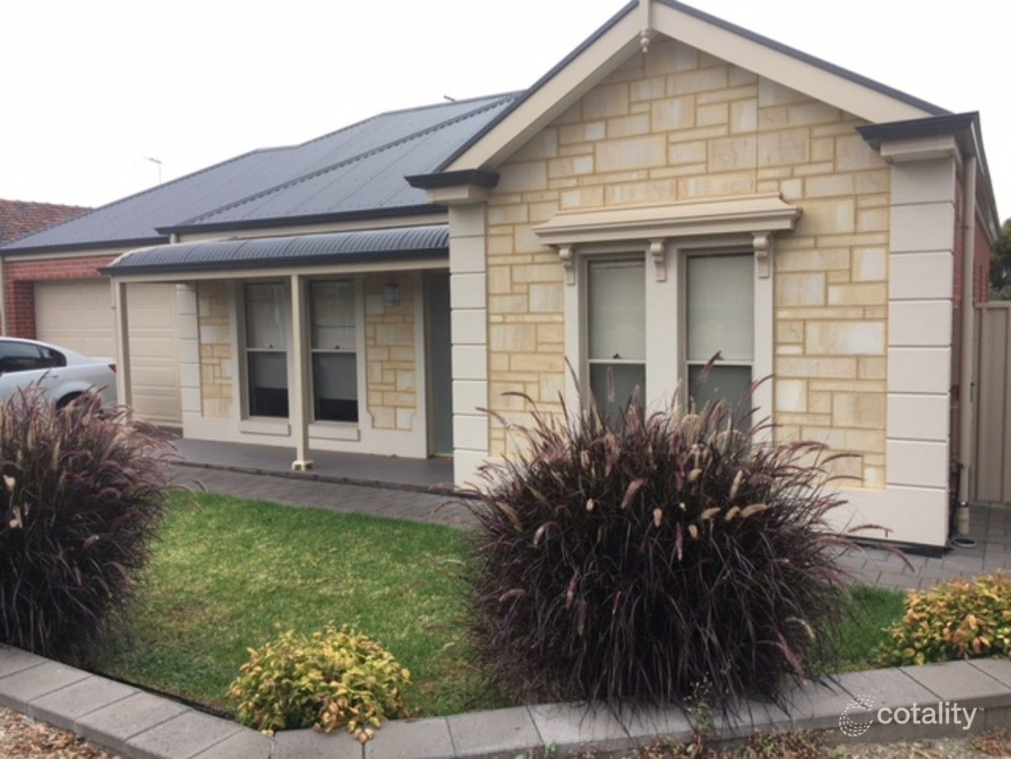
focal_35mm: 29
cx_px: 506
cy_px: 380
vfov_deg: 48.2
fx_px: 847
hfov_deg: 61.7
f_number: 2.2
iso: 25
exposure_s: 1/198
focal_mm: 4.15
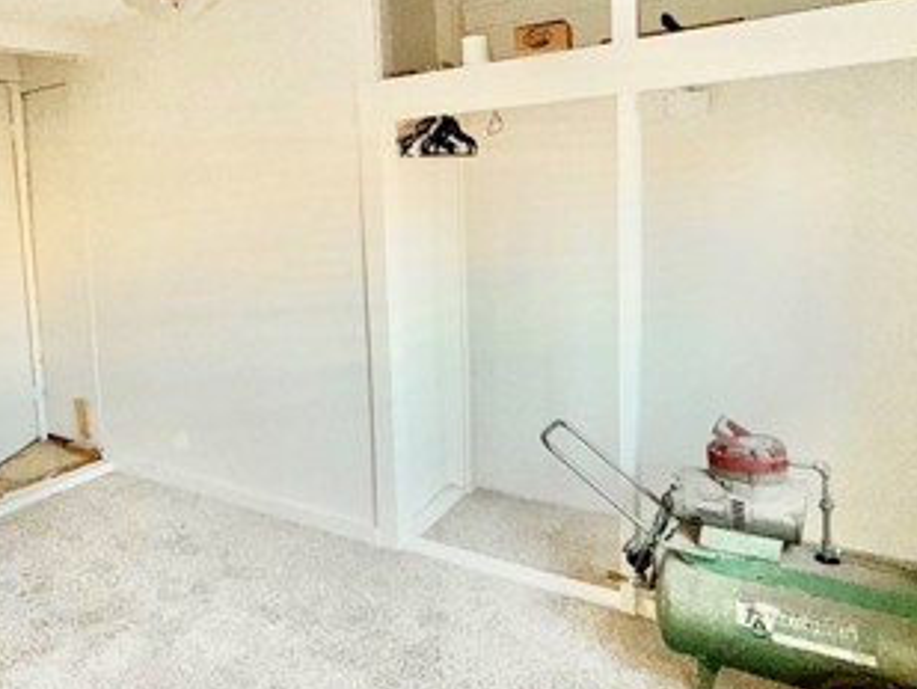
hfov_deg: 59.1
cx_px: 255
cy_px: 252
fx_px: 769
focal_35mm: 29
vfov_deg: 47.8
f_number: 2.2
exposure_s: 1/91
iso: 160
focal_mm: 2.22
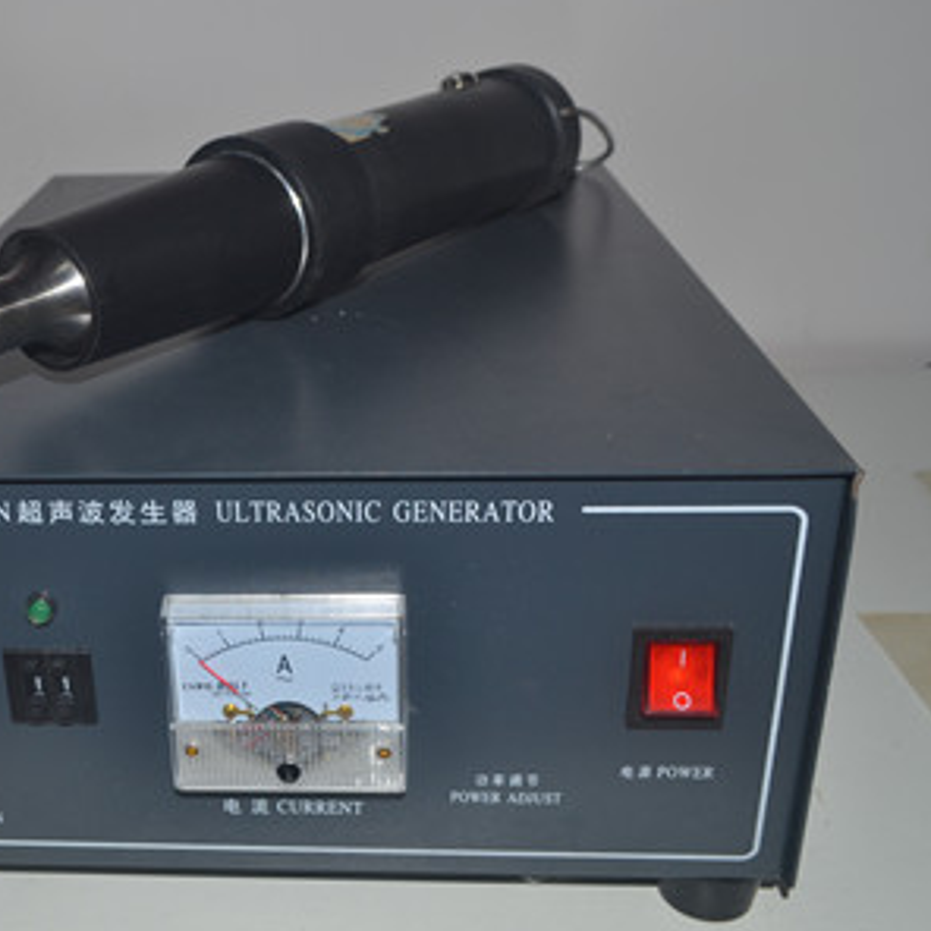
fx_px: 1308
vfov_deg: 39.2
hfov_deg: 38.4
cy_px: 454
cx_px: 261
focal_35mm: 43
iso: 100
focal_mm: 20
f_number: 8
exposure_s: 1/60
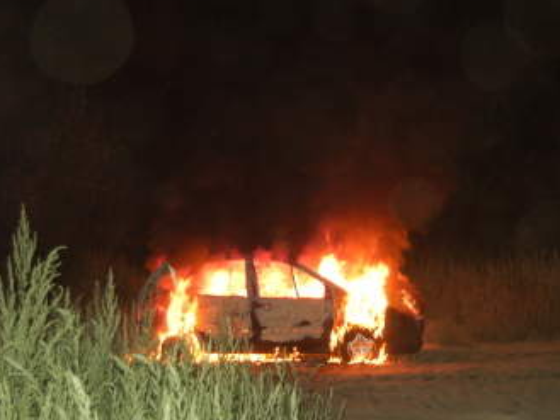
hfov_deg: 32.1
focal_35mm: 60
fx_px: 971
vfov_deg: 24.4
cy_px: 201
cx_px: 330
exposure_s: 1/60
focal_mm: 32
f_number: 4.5
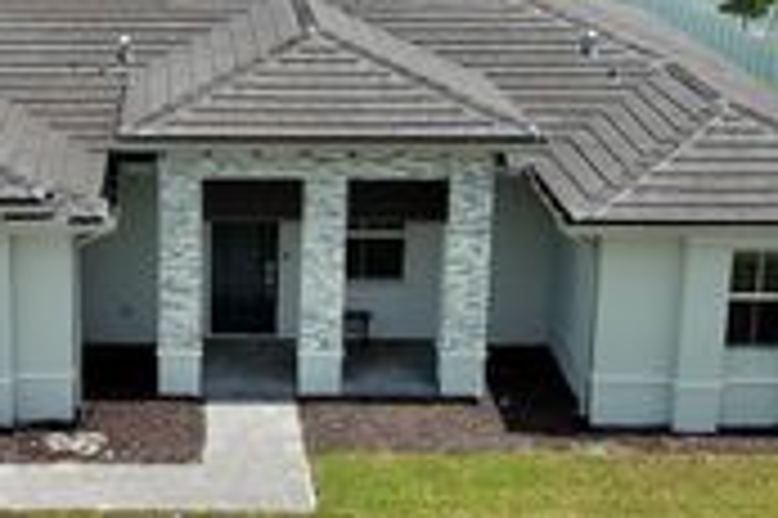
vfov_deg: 16.2
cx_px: 148
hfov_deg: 23.8
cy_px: 205
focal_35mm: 84
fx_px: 1814
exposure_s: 1/1799
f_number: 2.8
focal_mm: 10.57
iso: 100
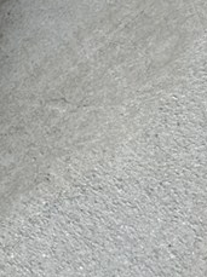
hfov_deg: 8.5
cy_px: 68
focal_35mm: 168
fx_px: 1343
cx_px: -140
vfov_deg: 11.8
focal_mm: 6.76
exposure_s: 1/236
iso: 125
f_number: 1.78
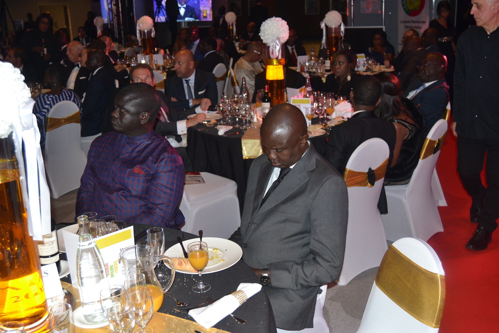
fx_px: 541
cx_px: 250
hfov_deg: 49.6
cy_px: 166
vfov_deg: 34.2
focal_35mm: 39
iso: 400
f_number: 4
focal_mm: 26
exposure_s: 1/60
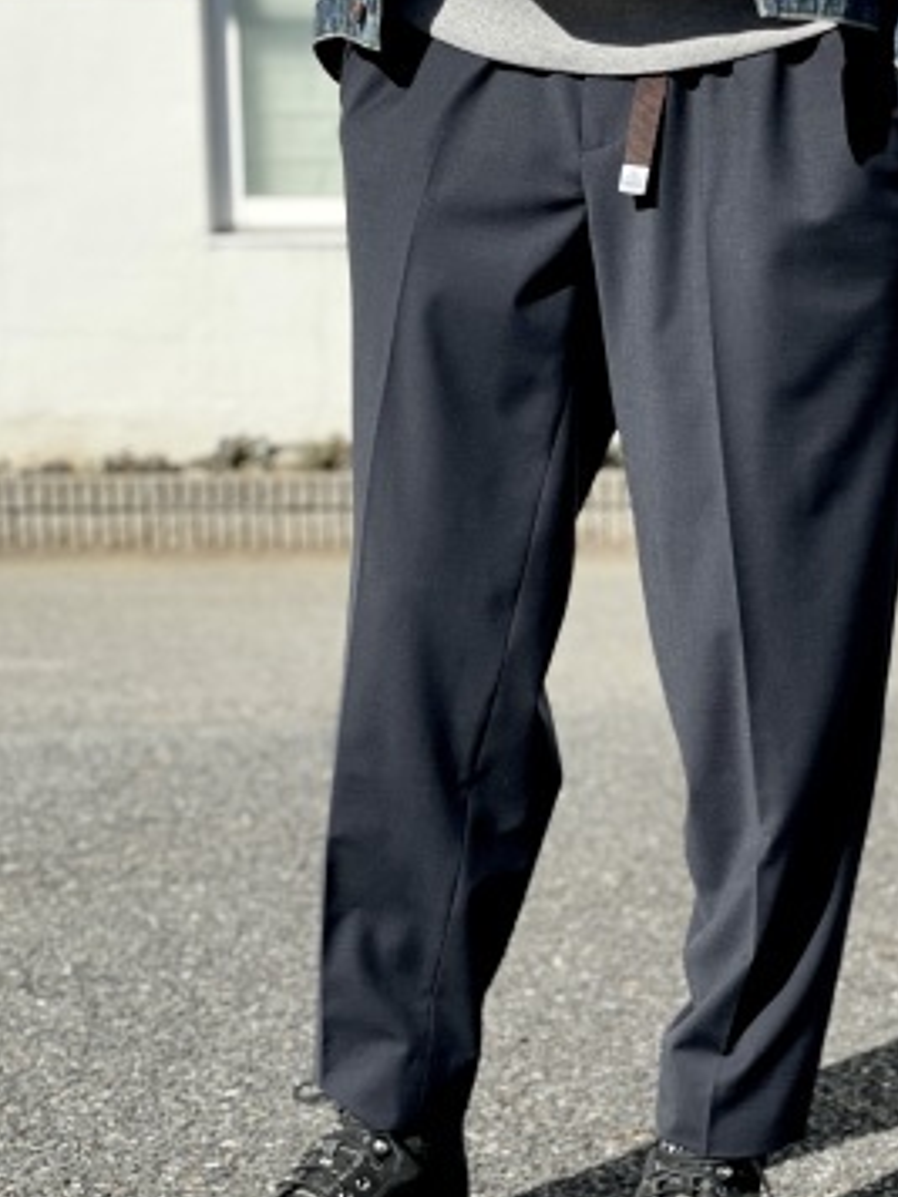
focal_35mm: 73
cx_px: 536
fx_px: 2525
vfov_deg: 26.6
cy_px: 743
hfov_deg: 20.1
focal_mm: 6
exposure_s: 1/940
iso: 25
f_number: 2
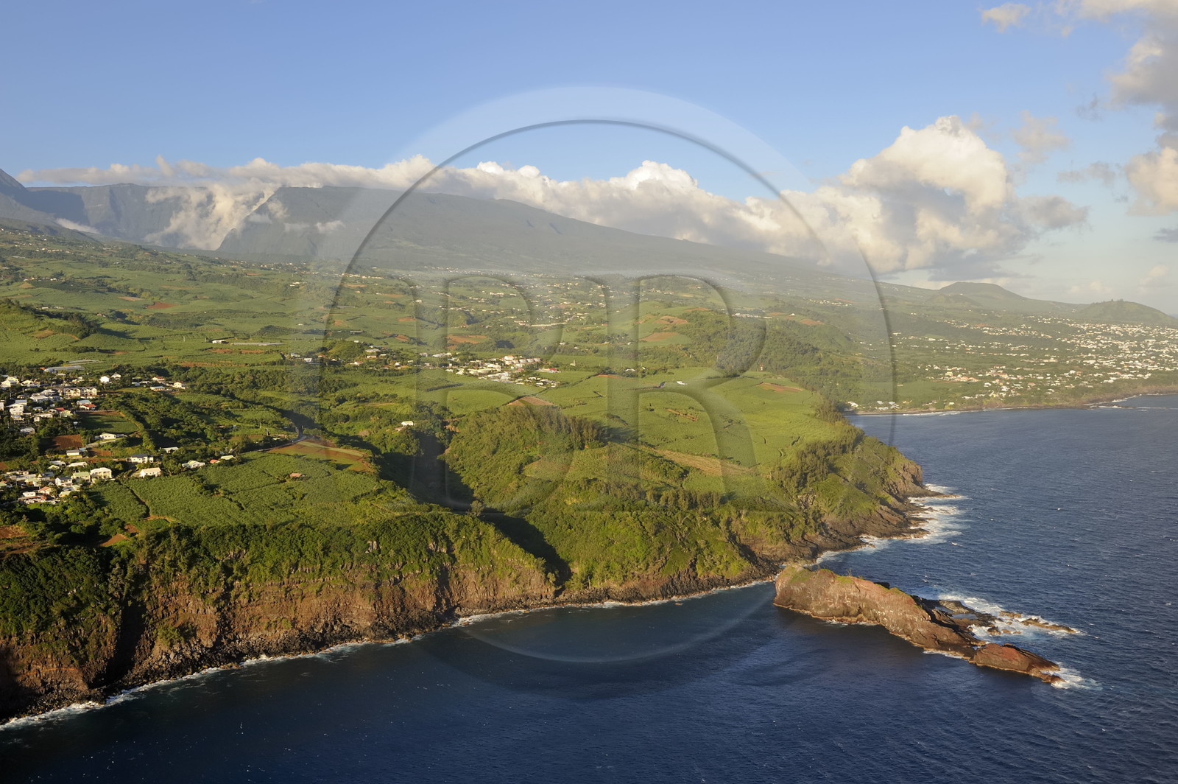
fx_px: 1177
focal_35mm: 36
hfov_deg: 53.2
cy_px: 392
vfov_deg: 36.8
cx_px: 589
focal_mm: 36
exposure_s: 1/640
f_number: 7.1
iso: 400
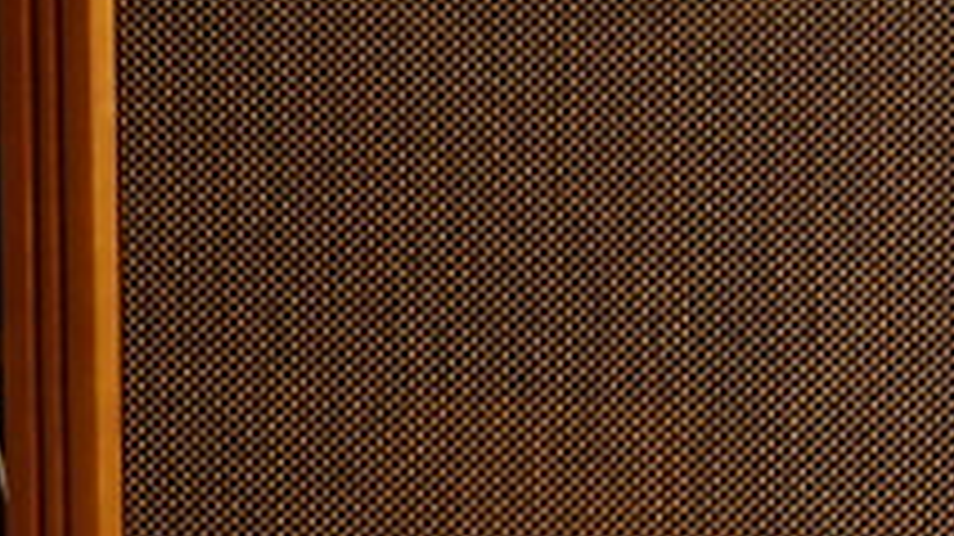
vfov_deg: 5.4
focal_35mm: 225
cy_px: 54
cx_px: 1382
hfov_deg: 9.4
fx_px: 5689
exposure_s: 1/20
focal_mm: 25.34
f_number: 4
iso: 800
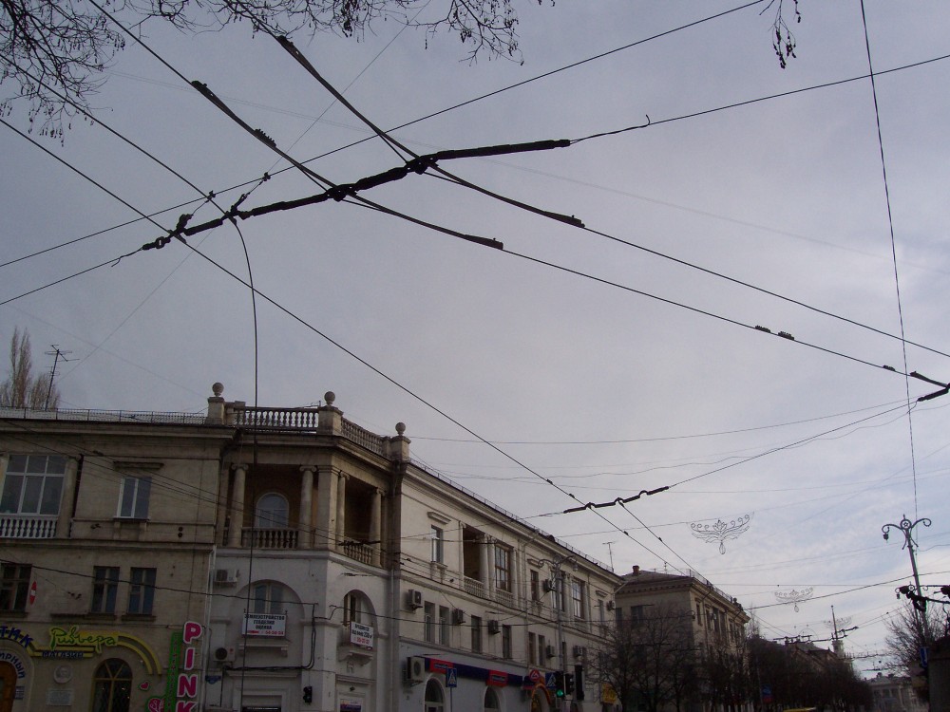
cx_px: 475
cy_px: 356
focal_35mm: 34
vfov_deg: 41.8
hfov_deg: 54.0
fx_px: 933
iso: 80
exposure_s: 1/739
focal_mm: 5.6
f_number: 5.1
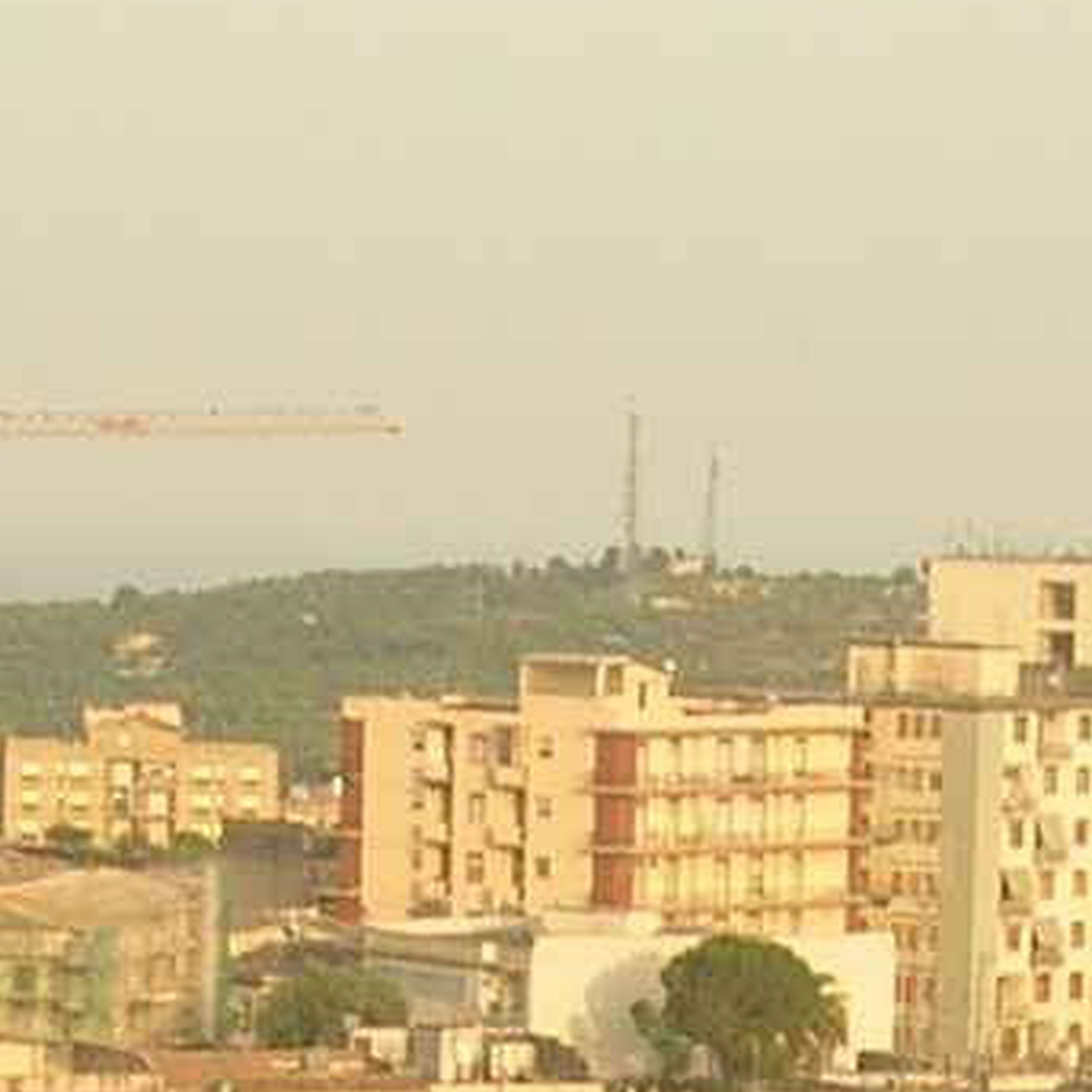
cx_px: 891
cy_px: 1513
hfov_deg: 8.4
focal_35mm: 207
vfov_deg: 8.3
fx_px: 7388
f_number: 2.8
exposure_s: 1/376
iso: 50
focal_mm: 5.8
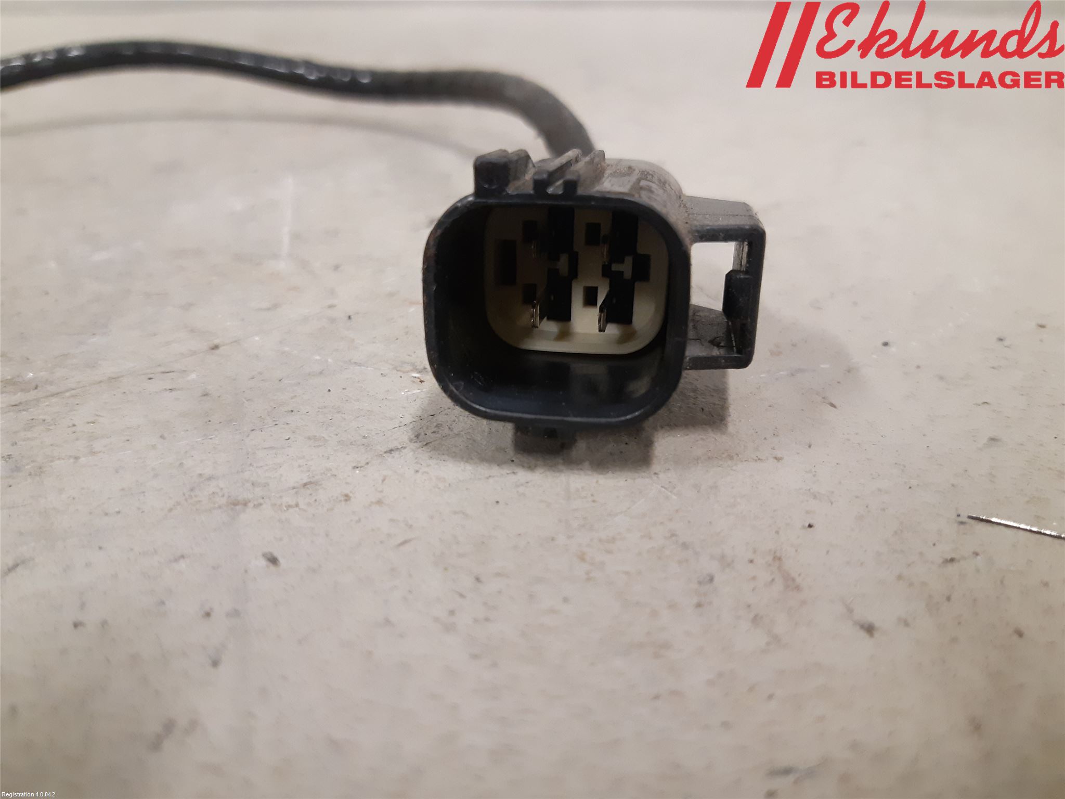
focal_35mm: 26
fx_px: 800
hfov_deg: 67.3
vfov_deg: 53.1
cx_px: 532
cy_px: 400
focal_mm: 3.93
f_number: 1.7
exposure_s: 1/50
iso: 320
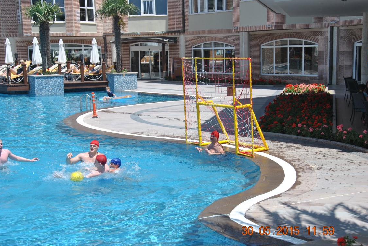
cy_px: 124
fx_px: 716
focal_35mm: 70
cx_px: 183
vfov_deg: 19.5
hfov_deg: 28.8
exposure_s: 1/250
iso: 100
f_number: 8
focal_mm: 46
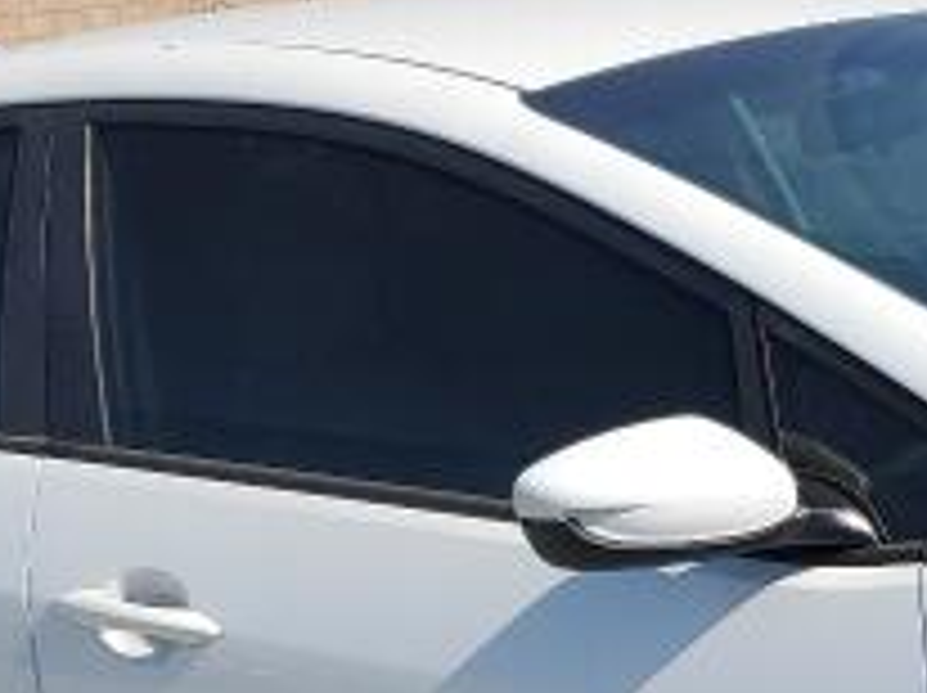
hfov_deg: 19.1
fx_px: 2702
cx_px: 873
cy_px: 729
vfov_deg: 14.3
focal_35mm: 101
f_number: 1.5
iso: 50
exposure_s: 1/5000
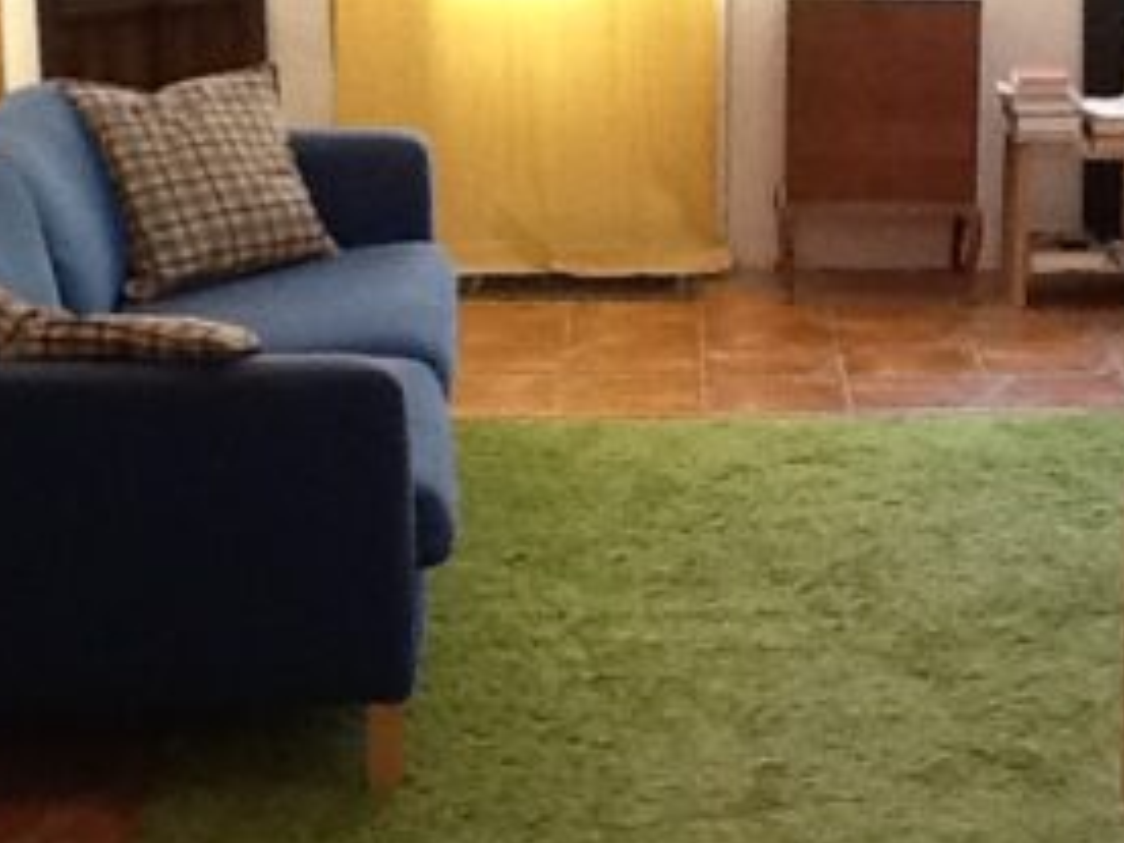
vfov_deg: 14.5
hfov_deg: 19.0
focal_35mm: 102
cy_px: 434
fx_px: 3312
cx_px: 922
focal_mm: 2.03
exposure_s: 1/30
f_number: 2.4
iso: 250
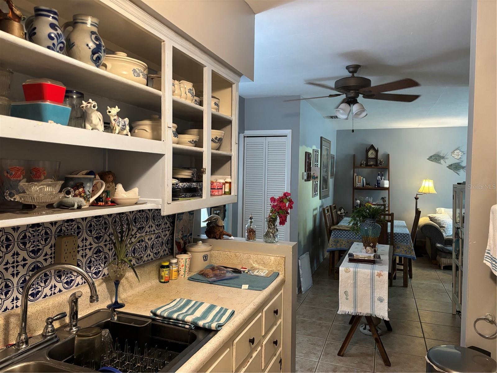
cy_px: 186
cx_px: 248
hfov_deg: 67.3
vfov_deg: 53.1
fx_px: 373
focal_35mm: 26
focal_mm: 5.96
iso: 320
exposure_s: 1/60
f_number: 1.6
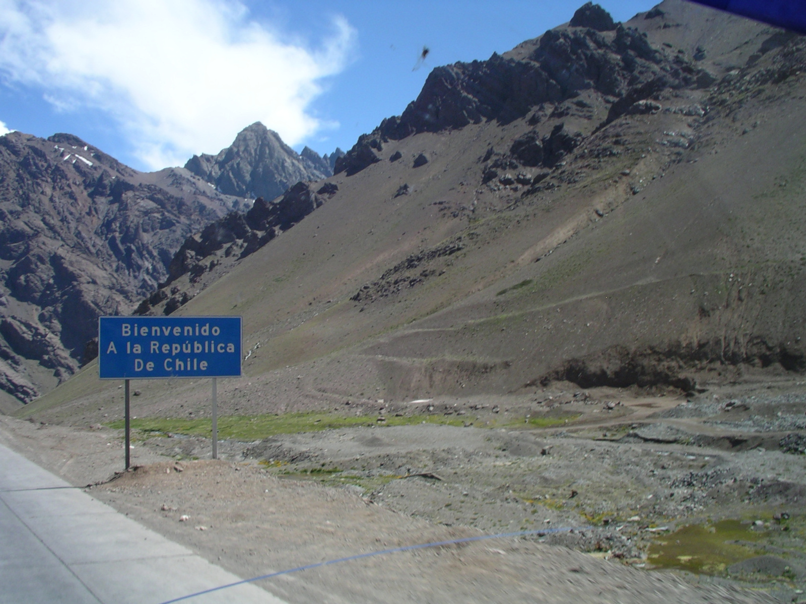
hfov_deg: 50.1
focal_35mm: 37
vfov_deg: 38.7
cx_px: 403
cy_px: 302
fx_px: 862
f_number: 6.9
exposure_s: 1/125
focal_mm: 5.7
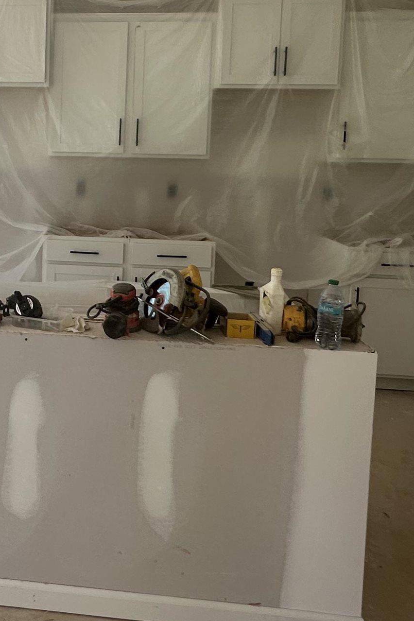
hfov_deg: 35.0
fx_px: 604
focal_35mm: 35
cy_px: 192
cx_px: 19
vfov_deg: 53.0
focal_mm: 2.22
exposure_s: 1/99
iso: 50
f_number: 2.2
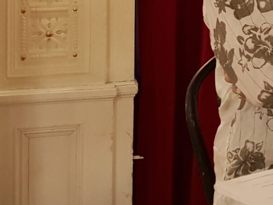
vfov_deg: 12.9
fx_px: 875
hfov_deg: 15.9
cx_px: 443
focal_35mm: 111
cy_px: -69
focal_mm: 4.2
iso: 200
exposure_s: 1/12
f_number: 1.7
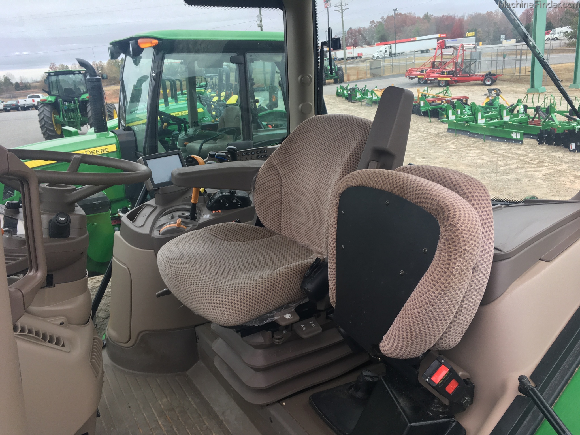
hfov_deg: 61.7
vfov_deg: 48.2
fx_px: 486
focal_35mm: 29
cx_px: 290
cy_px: 218
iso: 40
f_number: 2.2
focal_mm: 4.15
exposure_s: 1/120
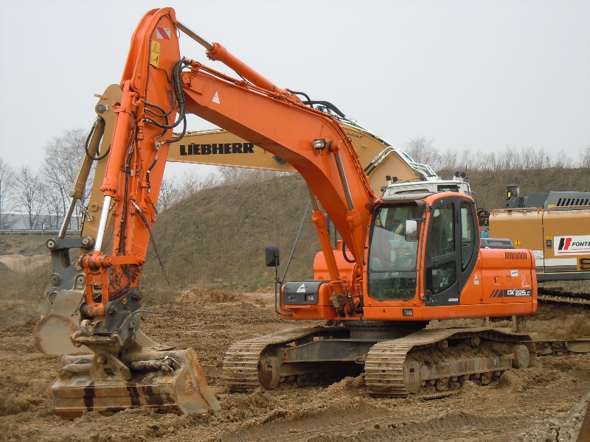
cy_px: 221
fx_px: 1739
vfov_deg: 14.5
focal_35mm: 102
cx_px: 295
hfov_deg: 19.3
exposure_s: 1/200
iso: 100
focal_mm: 18.3
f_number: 4.5
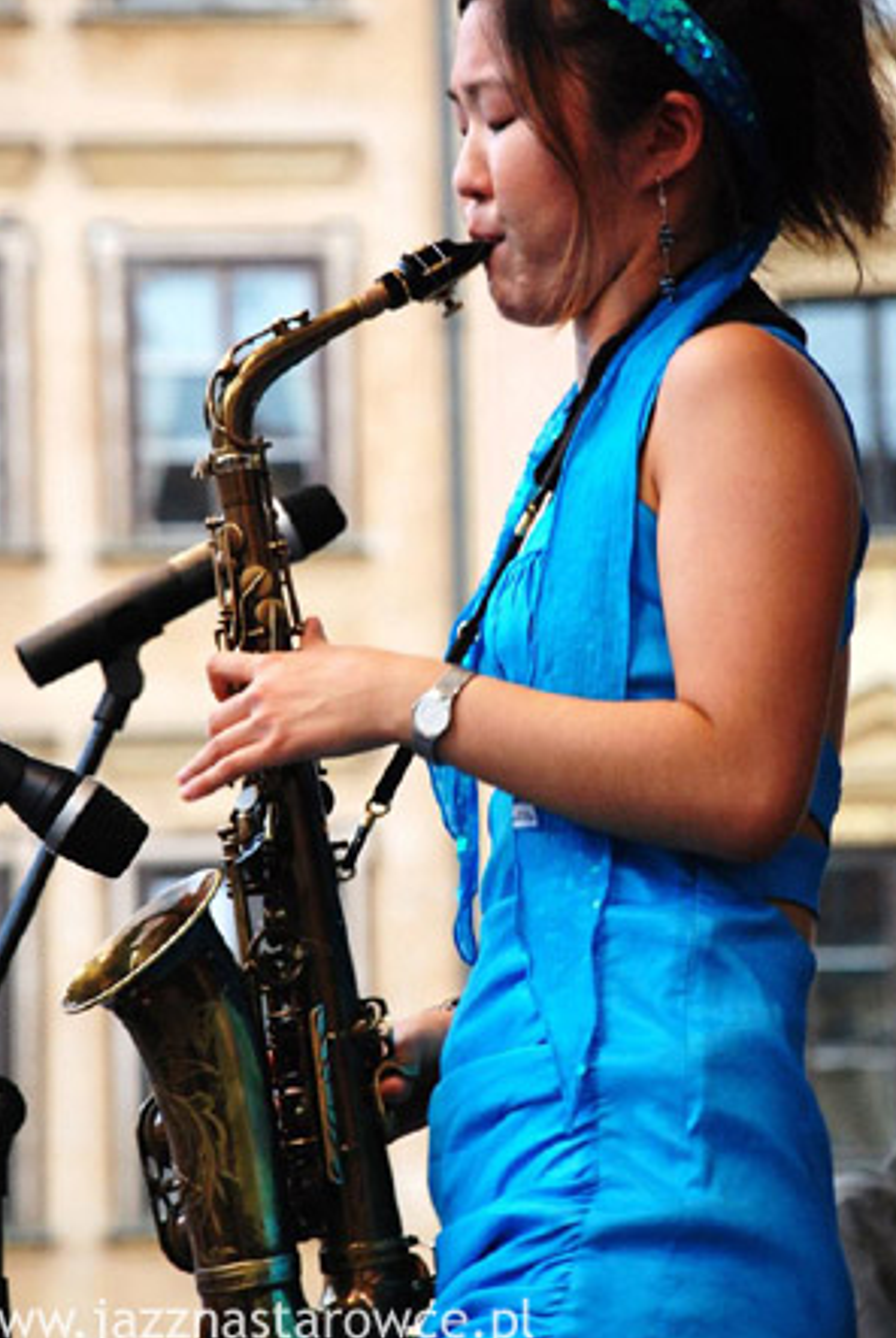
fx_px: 7071
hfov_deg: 7.3
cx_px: 431
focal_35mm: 190
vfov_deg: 10.8
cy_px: 627
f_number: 5.6
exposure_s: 1/125
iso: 800
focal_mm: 112
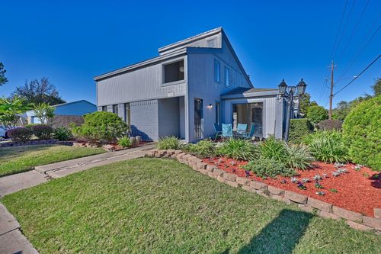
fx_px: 175
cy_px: 127
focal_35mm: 16
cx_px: 190
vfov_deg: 72.0
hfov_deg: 95.0
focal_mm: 16.5
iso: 100
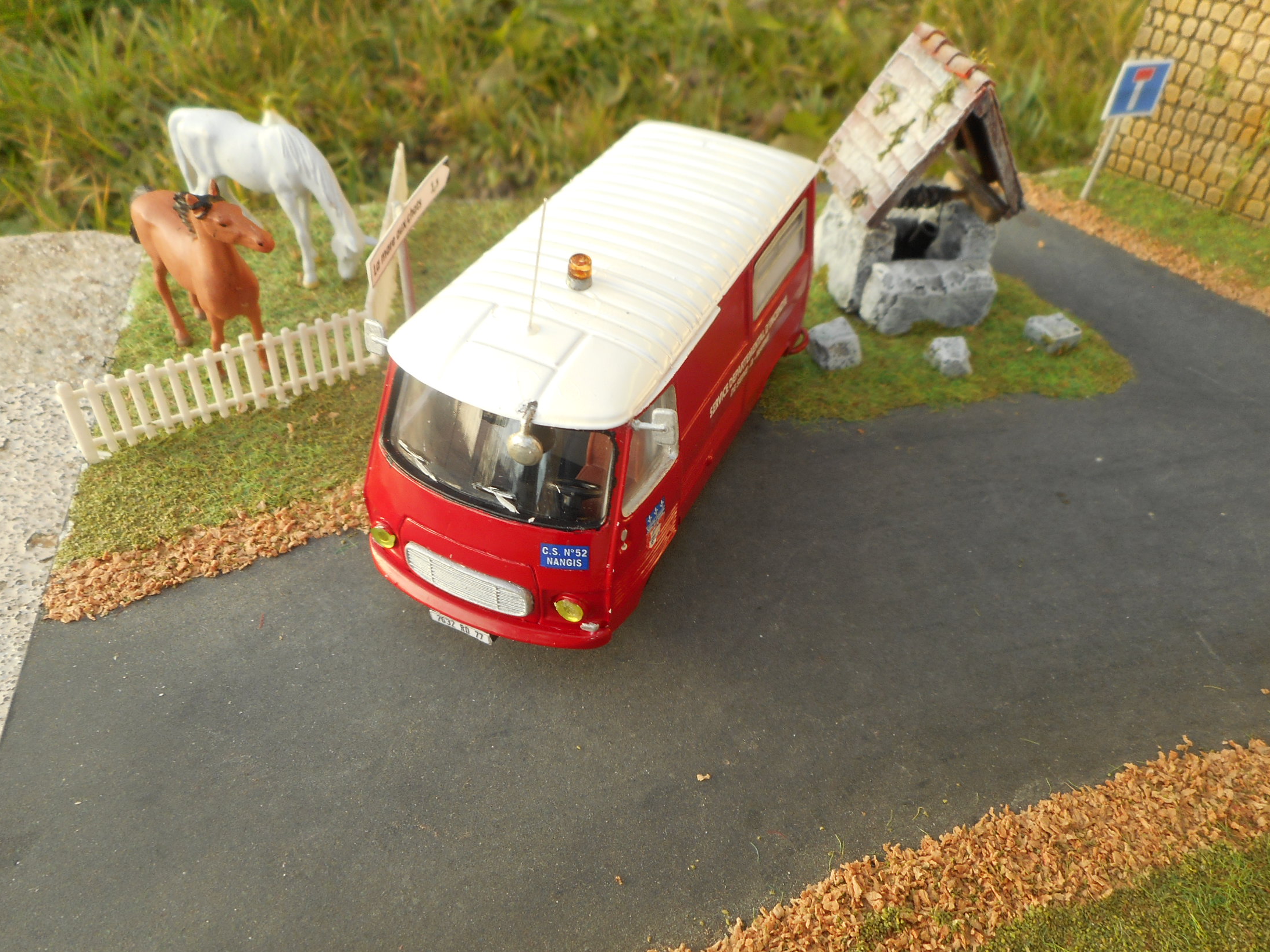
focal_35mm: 26
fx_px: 954
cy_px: 477
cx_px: 659
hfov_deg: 67.3
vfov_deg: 53.0
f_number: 3.7
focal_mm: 4.5
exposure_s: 1/40
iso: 80
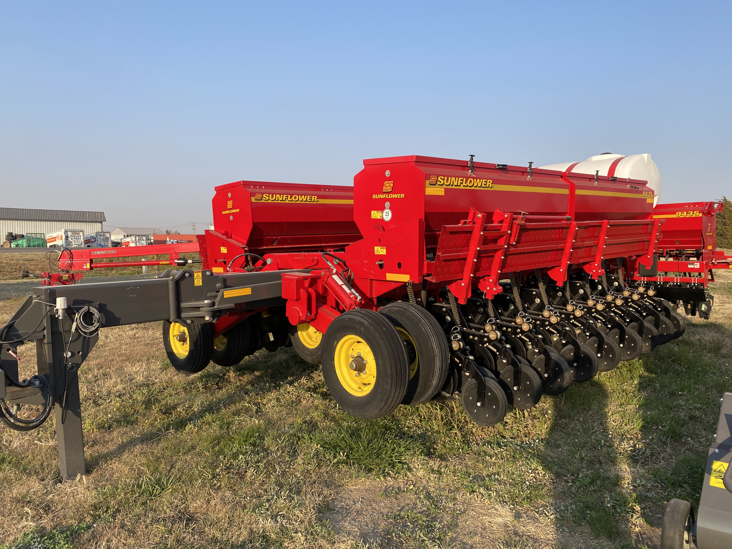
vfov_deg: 53.1
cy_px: 274
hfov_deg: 67.3
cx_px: 366
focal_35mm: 26
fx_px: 550
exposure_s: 1/1170
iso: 32
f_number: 1.8
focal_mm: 4.25
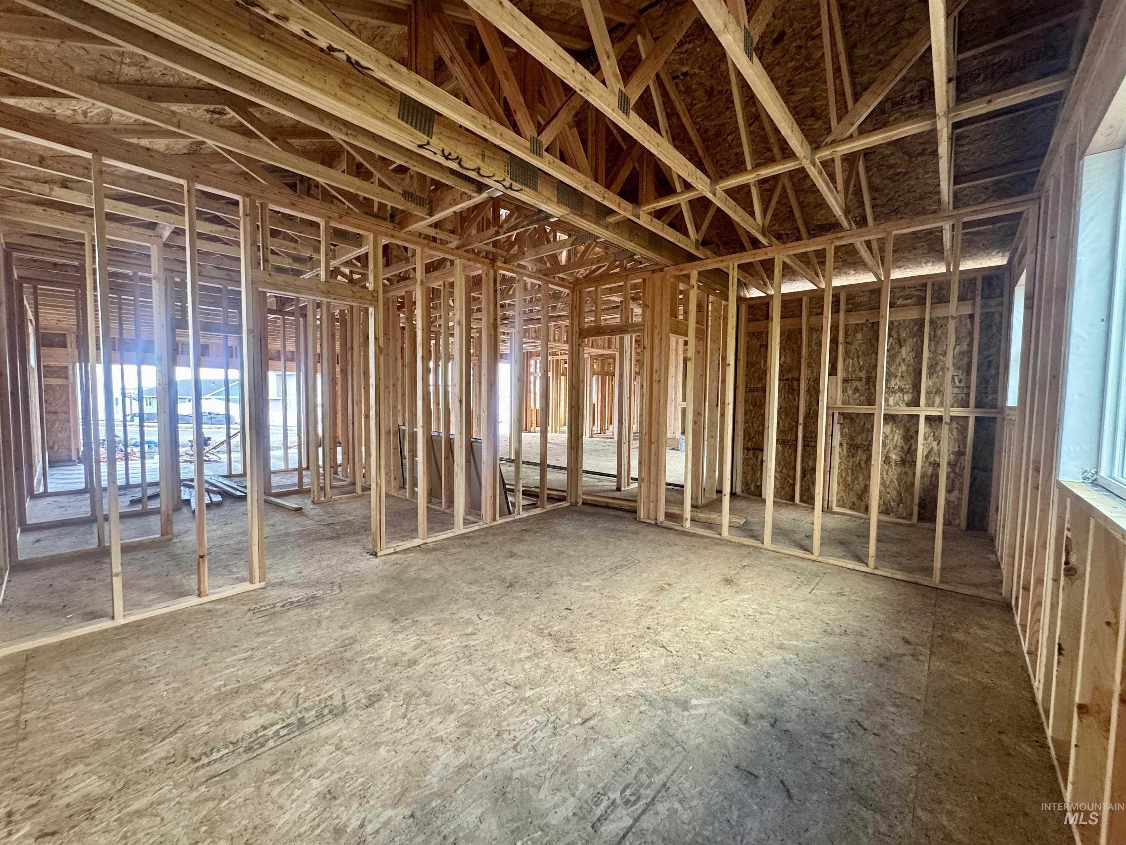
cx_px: 563
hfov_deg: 102.1
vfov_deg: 85.7
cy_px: 422
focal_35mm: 14
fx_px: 455
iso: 250
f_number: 2.2
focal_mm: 2.22
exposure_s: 1/99
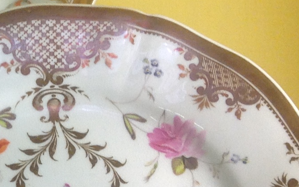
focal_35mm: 144
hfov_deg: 13.3
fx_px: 1174
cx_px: -203
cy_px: 161
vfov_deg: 9.1
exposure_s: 1/60
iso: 64
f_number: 2.4
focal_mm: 4.28
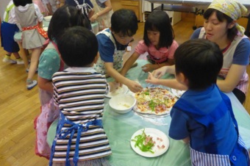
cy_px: 72
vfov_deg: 43.4
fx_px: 208
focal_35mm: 30
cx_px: 124
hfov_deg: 62.0
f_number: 3.3
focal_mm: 4.9
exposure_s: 1/80
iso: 1600
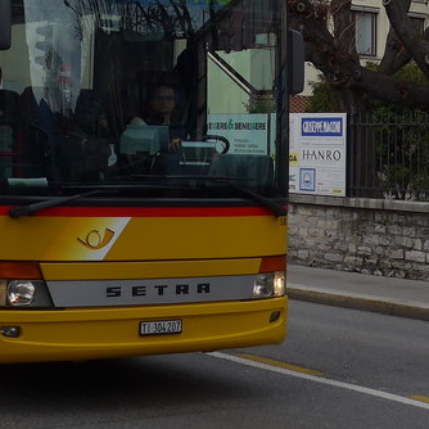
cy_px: -17
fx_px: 1290
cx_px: 76
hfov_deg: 18.7
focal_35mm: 92
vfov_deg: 18.3
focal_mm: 6
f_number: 2.8
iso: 80
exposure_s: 1/1000
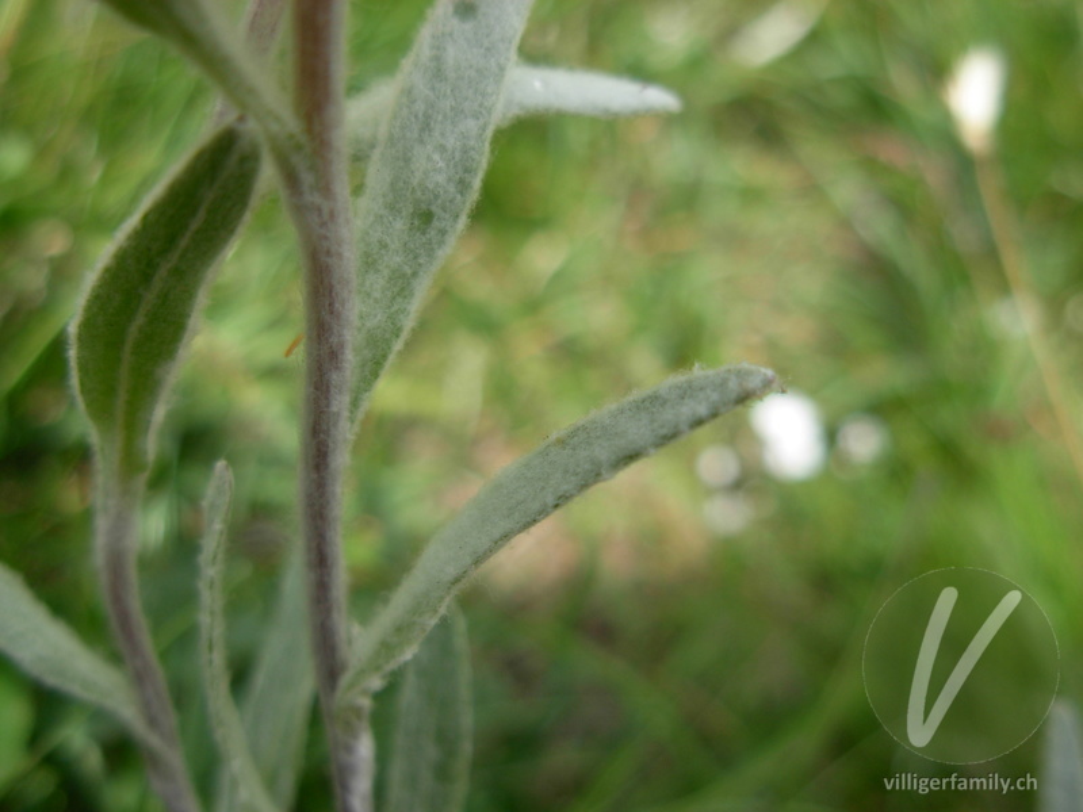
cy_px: 406
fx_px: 1189
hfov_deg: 49.0
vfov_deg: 37.7
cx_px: 542
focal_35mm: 38
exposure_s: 1/373
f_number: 2.9
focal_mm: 6.3
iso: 79
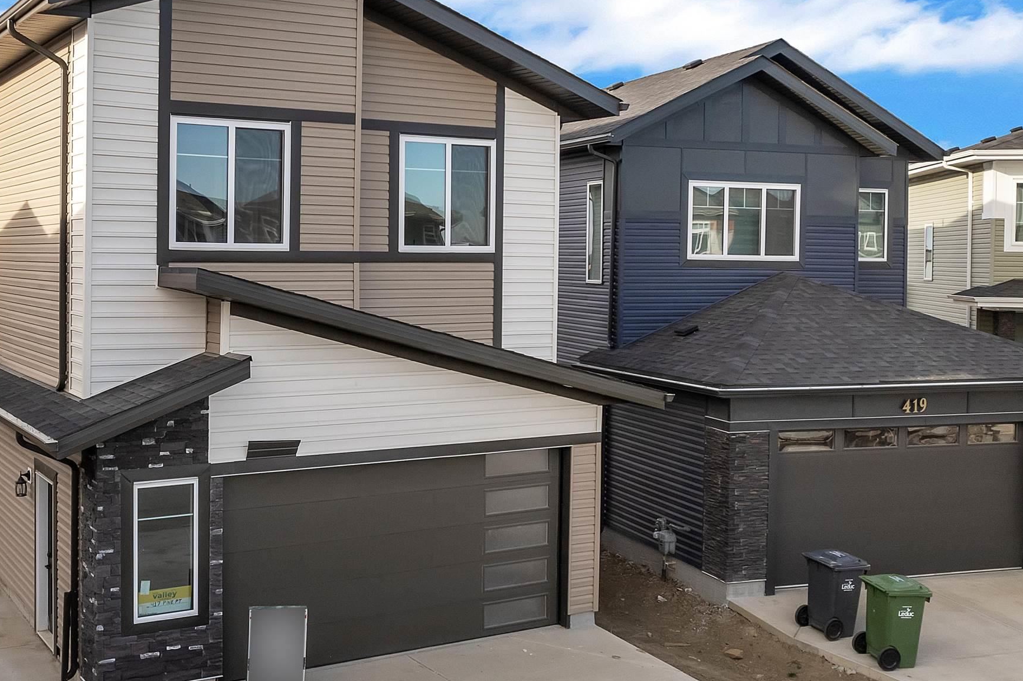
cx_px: 342
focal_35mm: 39
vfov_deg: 34.1
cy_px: 294
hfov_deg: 48.7
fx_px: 1108
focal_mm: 8.38
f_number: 2.4
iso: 100
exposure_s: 1/1250
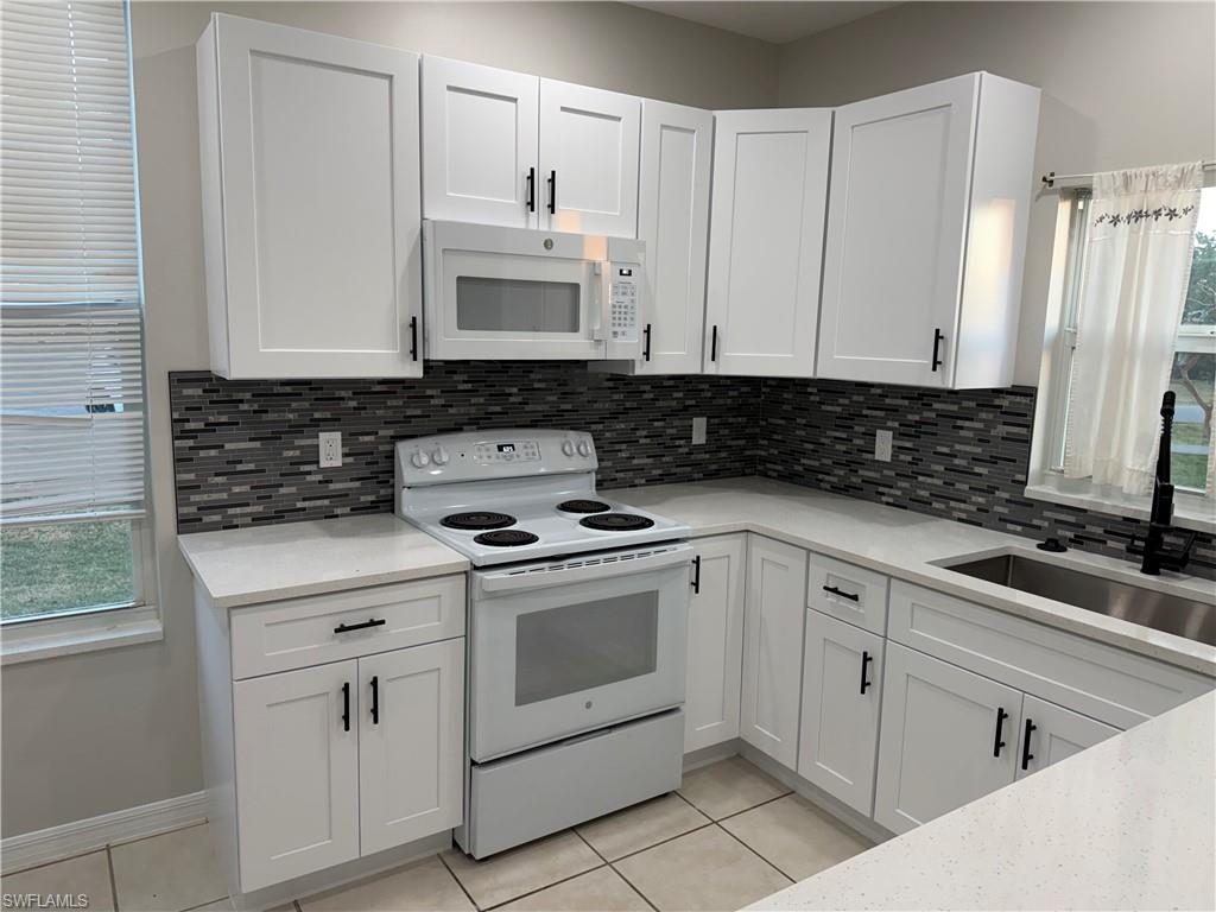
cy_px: 456
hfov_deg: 71.6
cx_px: 608
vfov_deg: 56.8
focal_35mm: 24
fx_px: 843
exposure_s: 1/120
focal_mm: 6.76
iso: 160
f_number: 1.78
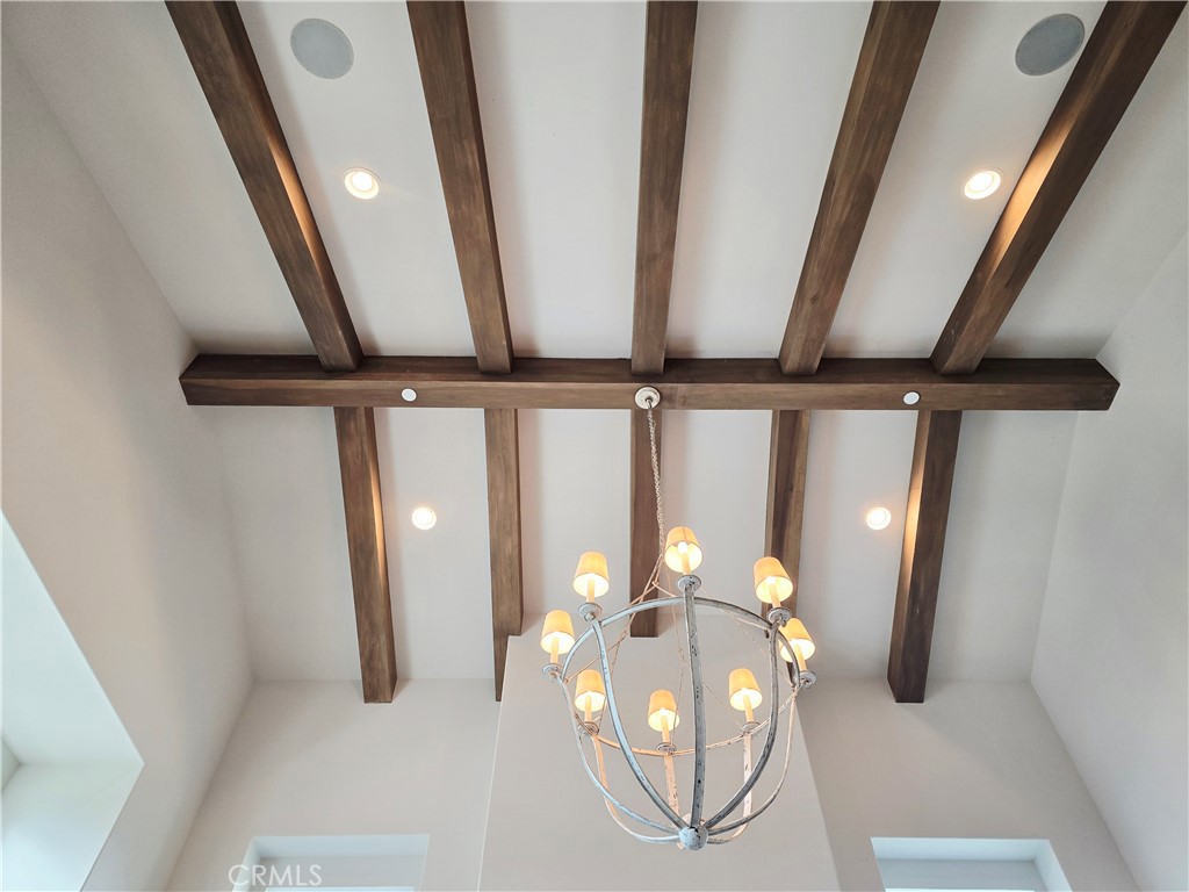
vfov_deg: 58.9
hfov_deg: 73.9
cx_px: 594
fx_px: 790
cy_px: 446
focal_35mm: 23
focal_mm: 6.3
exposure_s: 1/120
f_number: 1.7
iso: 100
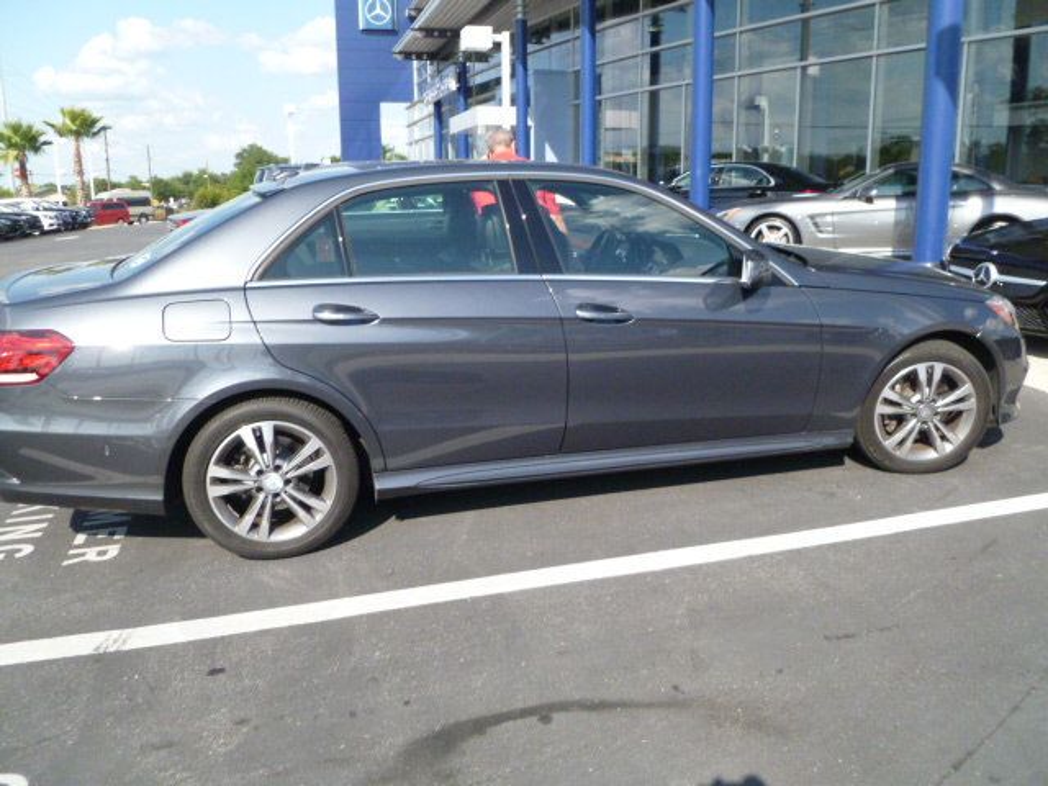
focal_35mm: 28
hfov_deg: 63.4
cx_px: 524
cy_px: 393
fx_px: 848
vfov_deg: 49.7
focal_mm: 5
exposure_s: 1/250
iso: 400
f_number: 10
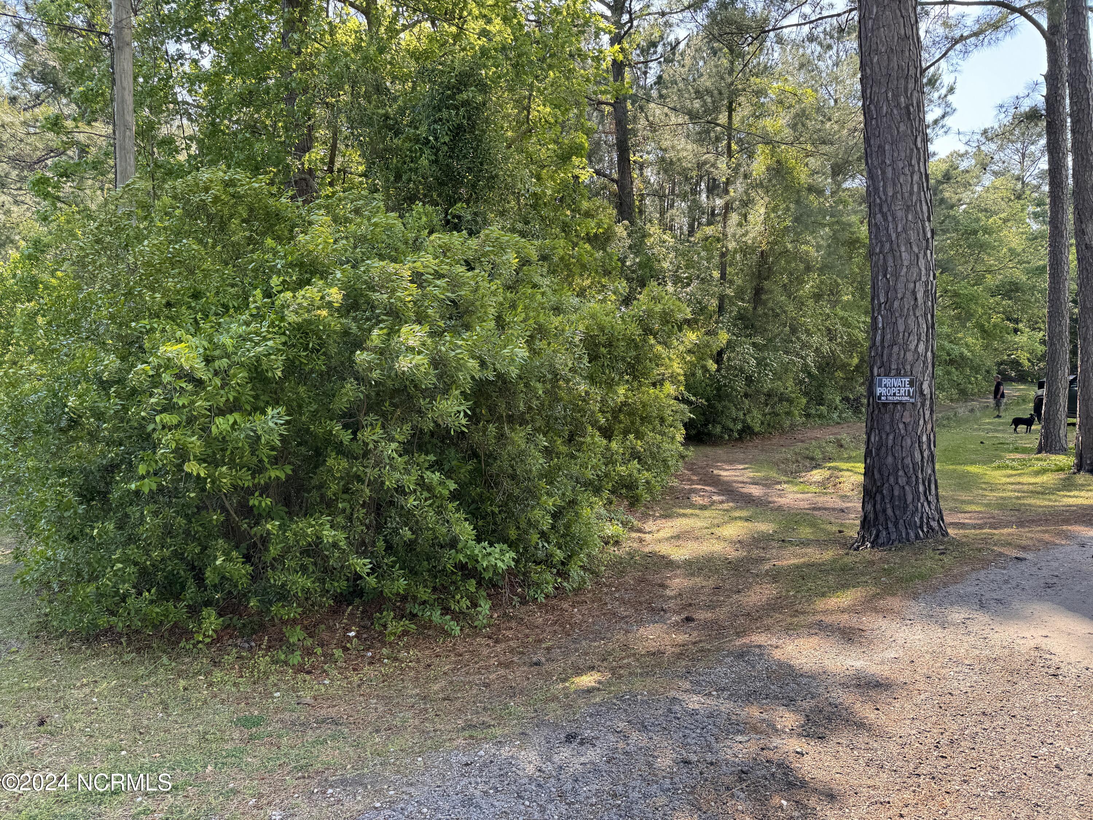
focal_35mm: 24
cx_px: 546
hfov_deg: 71.6
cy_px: 410
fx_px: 758
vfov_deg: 56.8
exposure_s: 1/376
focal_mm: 6.76
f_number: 1.78
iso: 80
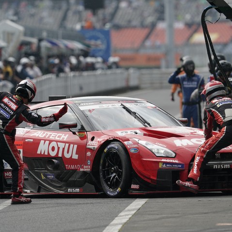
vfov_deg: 2.7
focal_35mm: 642
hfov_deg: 2.7
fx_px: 4868
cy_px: 116
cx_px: 112
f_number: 7.1
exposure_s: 1/800
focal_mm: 500
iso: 400
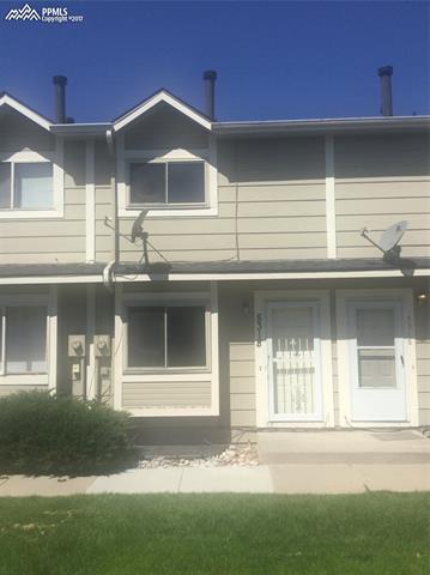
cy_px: 288
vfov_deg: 58.4
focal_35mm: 31
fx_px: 514
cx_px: 215
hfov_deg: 45.4
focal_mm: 3.3
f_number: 2.4
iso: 25
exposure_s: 1/2037
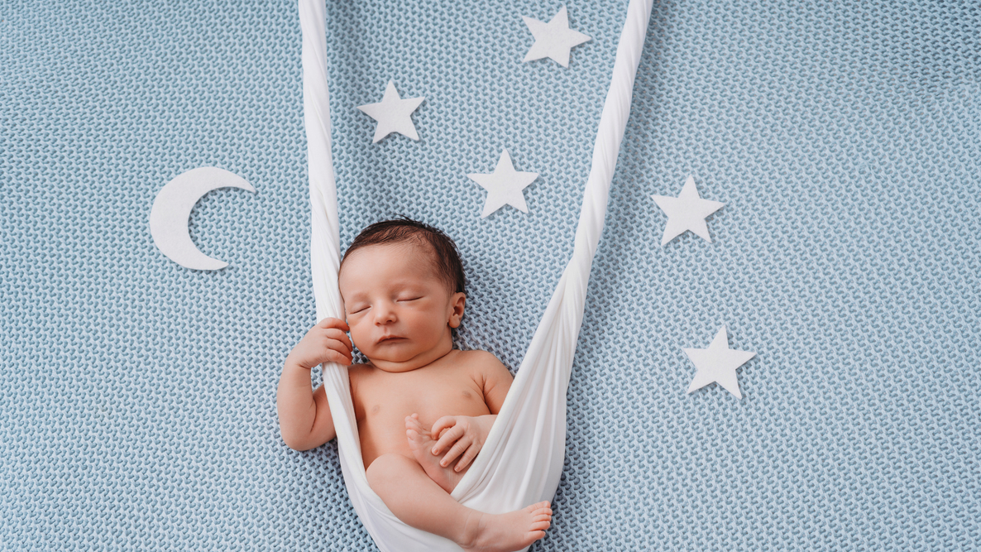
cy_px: 326
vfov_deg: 22.6
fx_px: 1379
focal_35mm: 53
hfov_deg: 39.2
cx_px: 494
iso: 200
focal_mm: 50
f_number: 4
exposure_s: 1/200
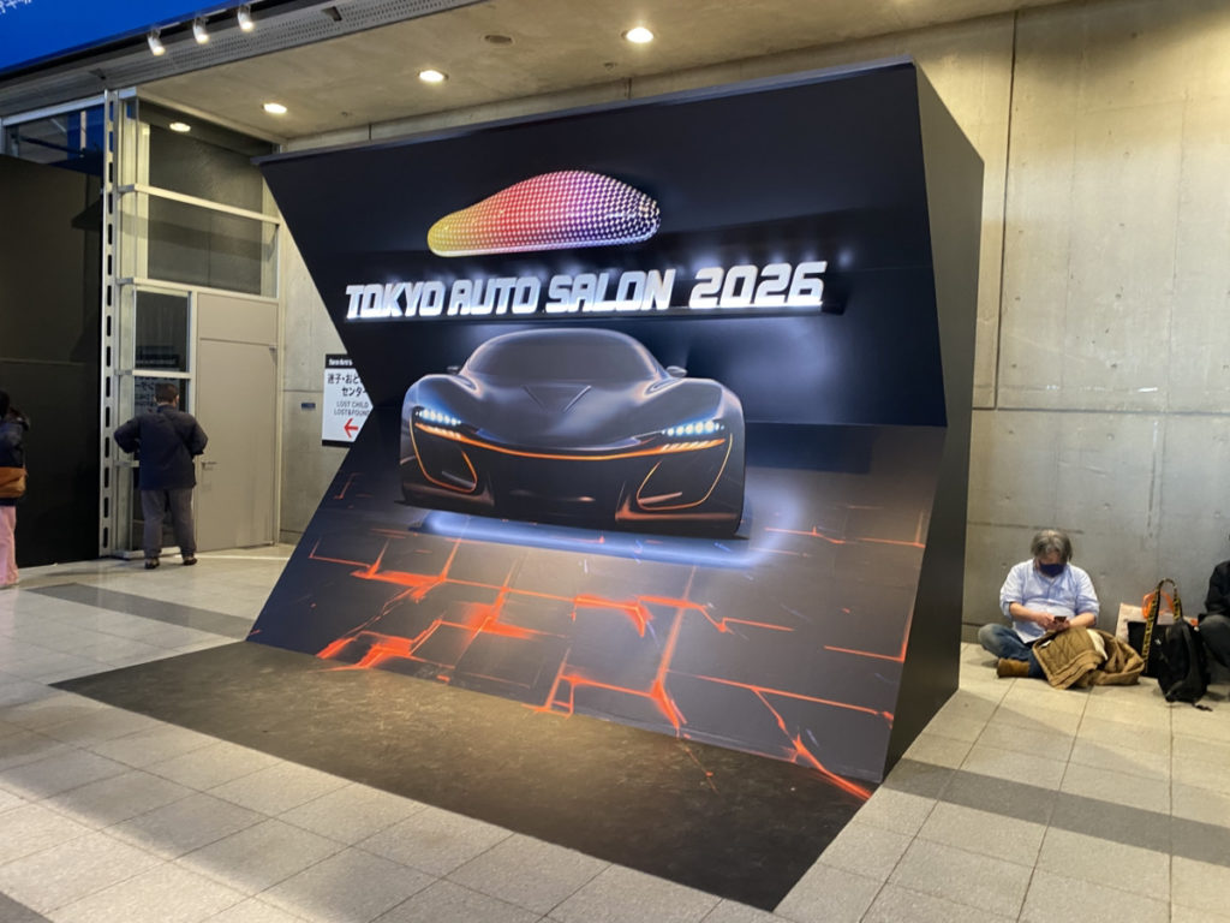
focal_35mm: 26
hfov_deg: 67.3
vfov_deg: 53.1
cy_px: 462
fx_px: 924
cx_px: 615
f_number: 1.8
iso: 250
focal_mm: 4.25
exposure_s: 1/52
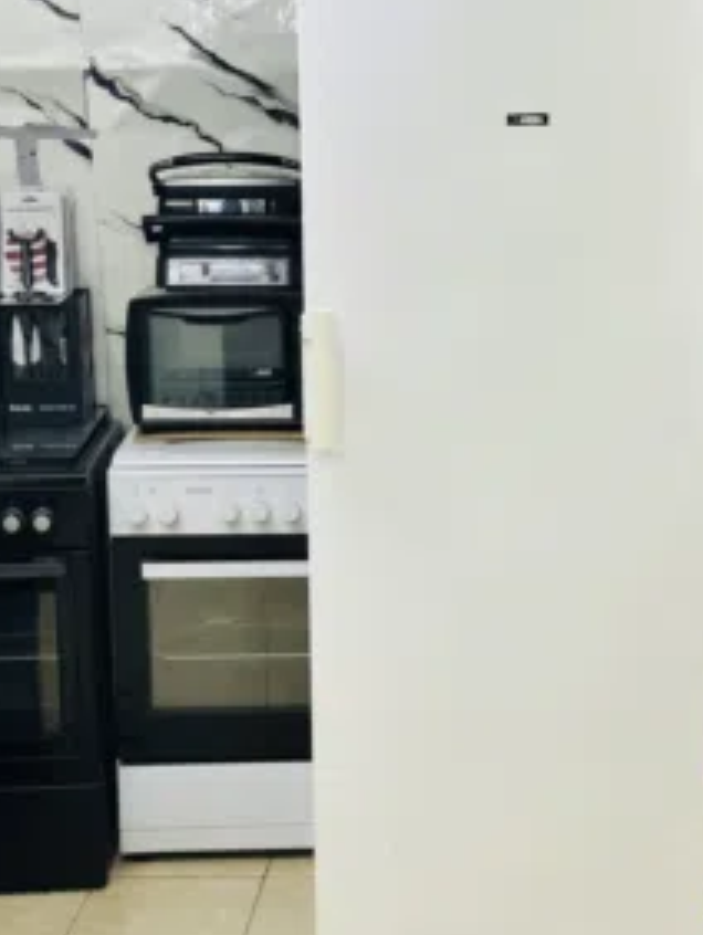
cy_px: 471
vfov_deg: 28.5
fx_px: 1839
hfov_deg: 21.6
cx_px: 471
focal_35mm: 68
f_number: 1.78
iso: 100
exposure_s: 1/50
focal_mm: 6.86
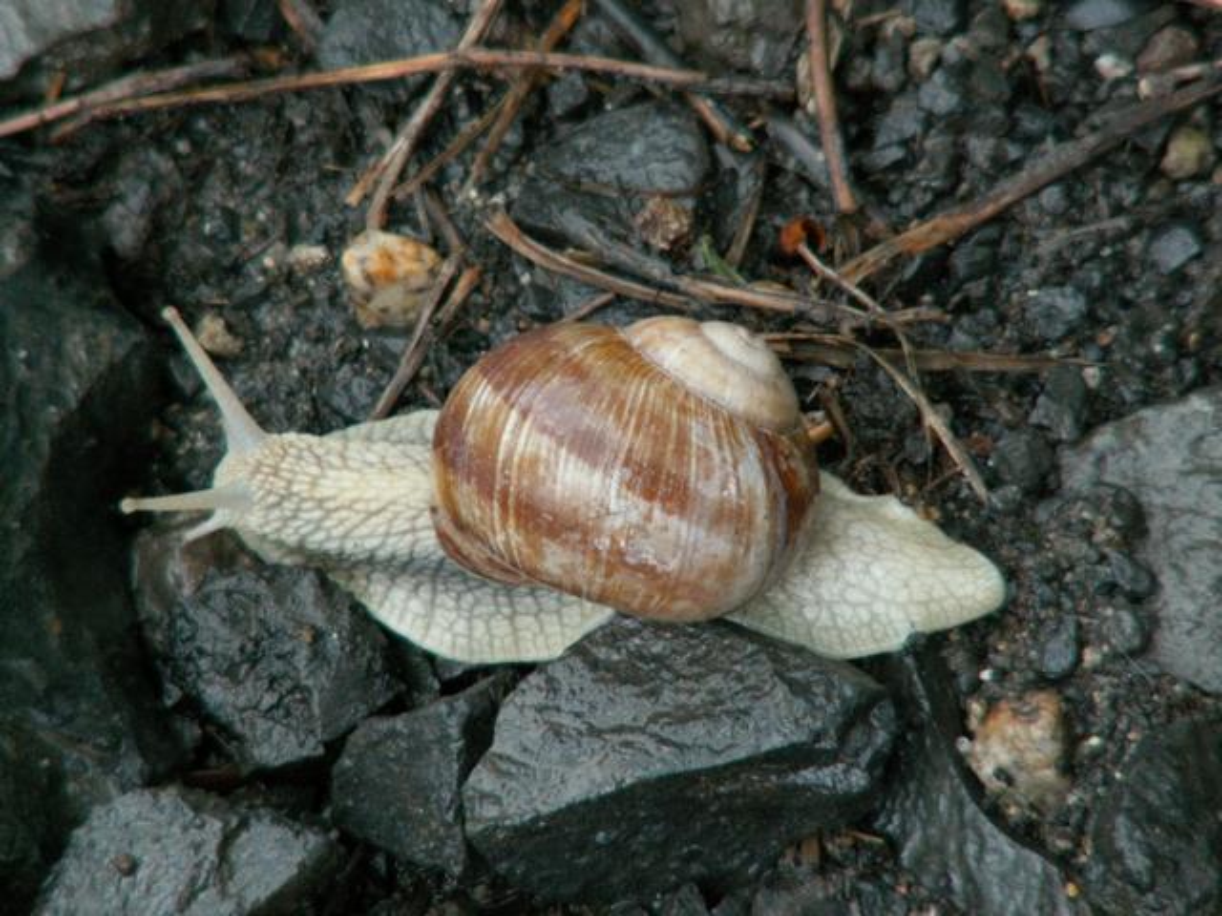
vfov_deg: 3.5
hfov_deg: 4.7
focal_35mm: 420
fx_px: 14827
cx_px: 611
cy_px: 458
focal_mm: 69.45
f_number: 4.5
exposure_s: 1/100
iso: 160
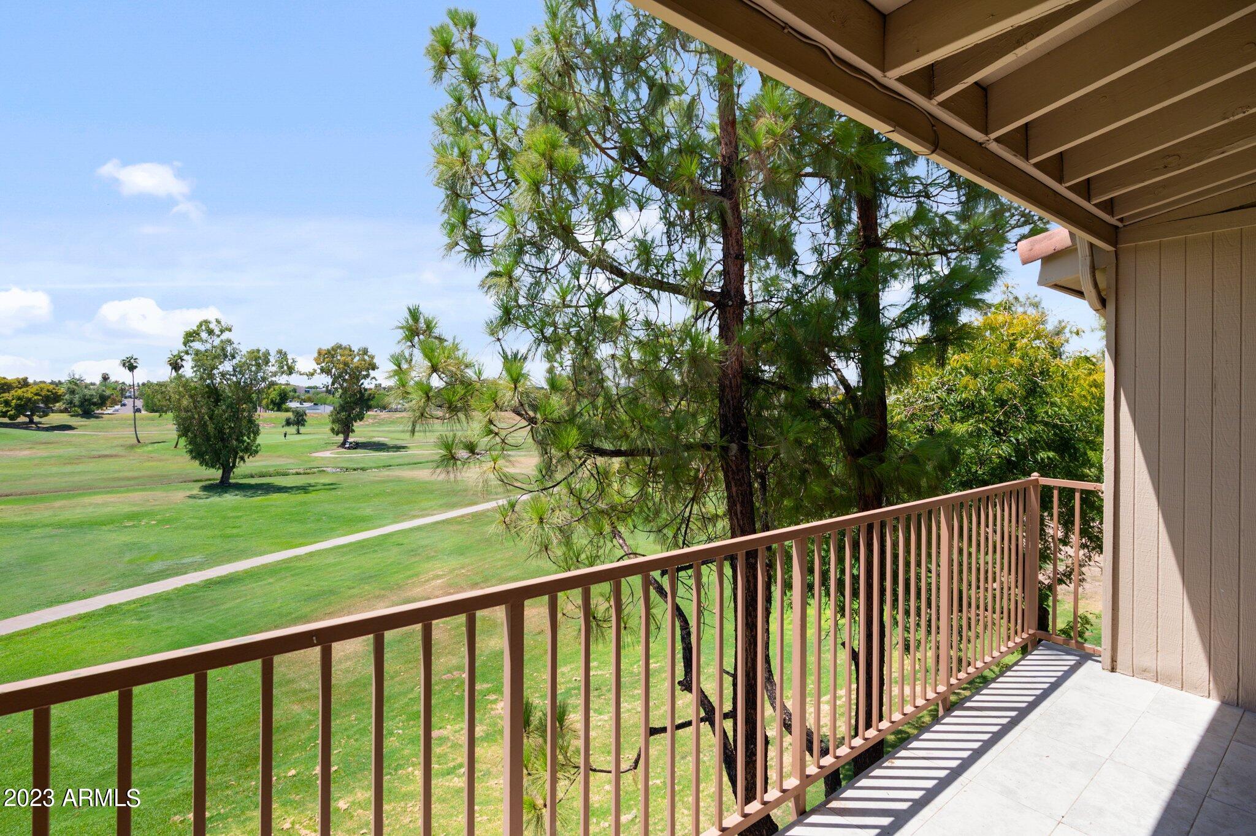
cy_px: 418
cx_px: 628
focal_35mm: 16
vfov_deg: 72.0
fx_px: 575
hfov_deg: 95.0
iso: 320
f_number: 8
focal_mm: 16.5
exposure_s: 1/320
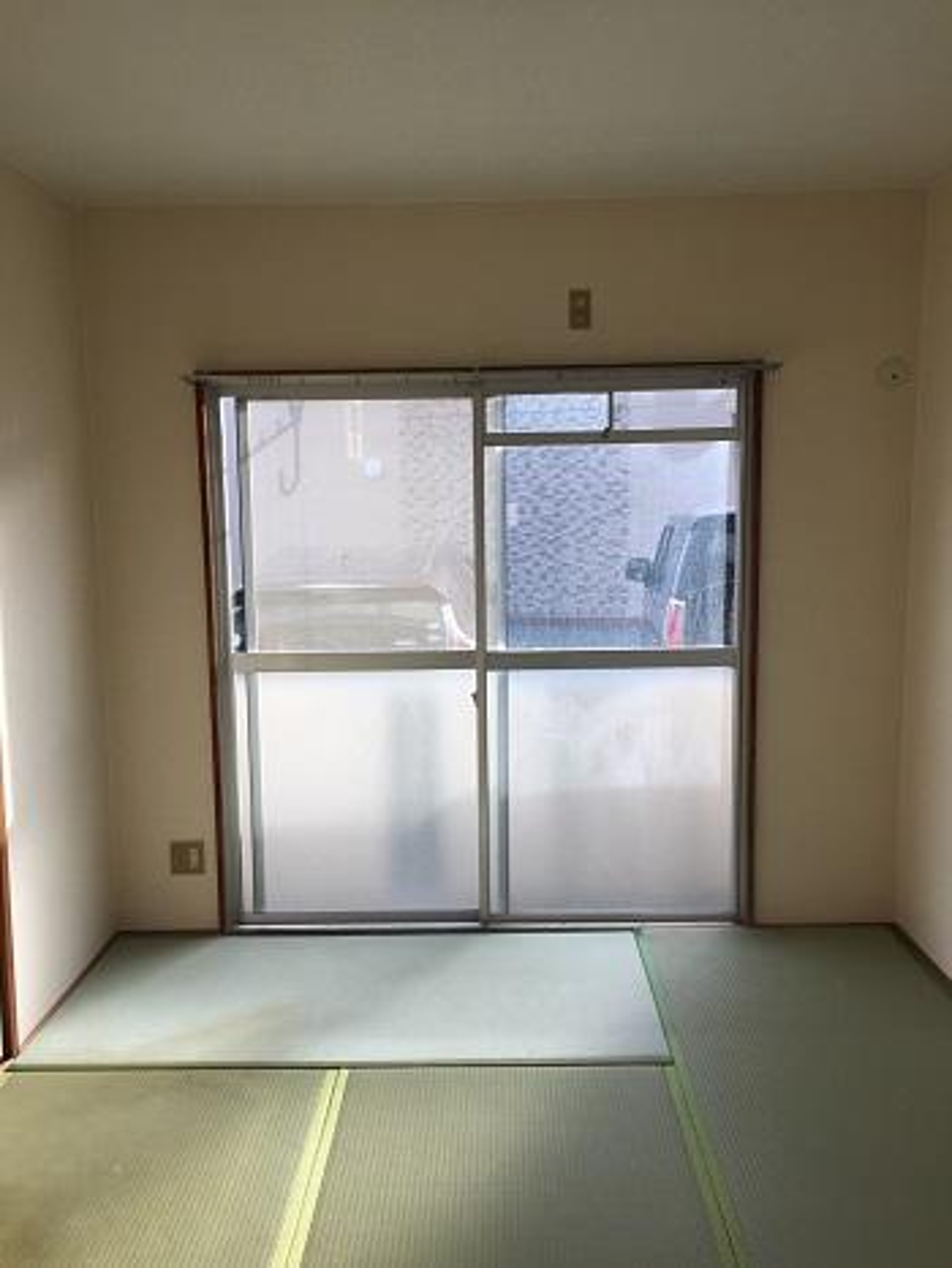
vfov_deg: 61.6
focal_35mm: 29
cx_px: 476
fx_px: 1062
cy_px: 634
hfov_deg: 48.3
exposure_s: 1/196
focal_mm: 4.2
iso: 32
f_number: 2.2
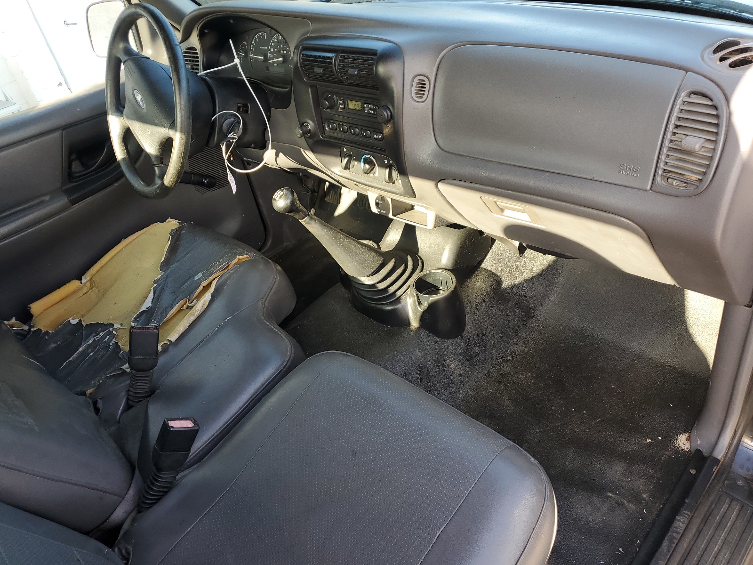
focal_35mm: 26
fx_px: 566
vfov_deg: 53.1
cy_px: 282
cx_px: 376
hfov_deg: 67.3
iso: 50
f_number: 1.5
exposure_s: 1/147
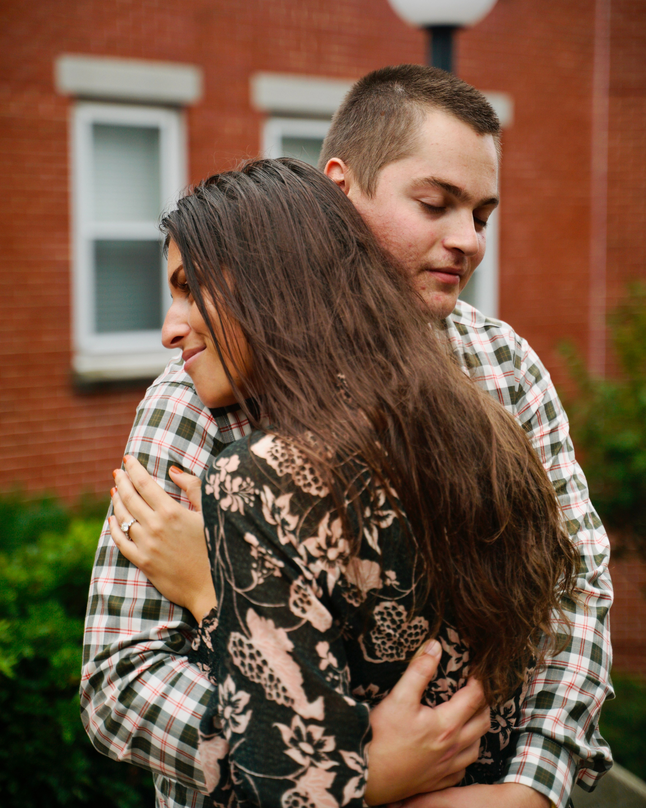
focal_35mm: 75
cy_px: 370
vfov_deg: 25.4
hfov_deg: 20.4
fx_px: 1792
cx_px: 321
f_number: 2.8
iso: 125
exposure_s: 1/160
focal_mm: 66
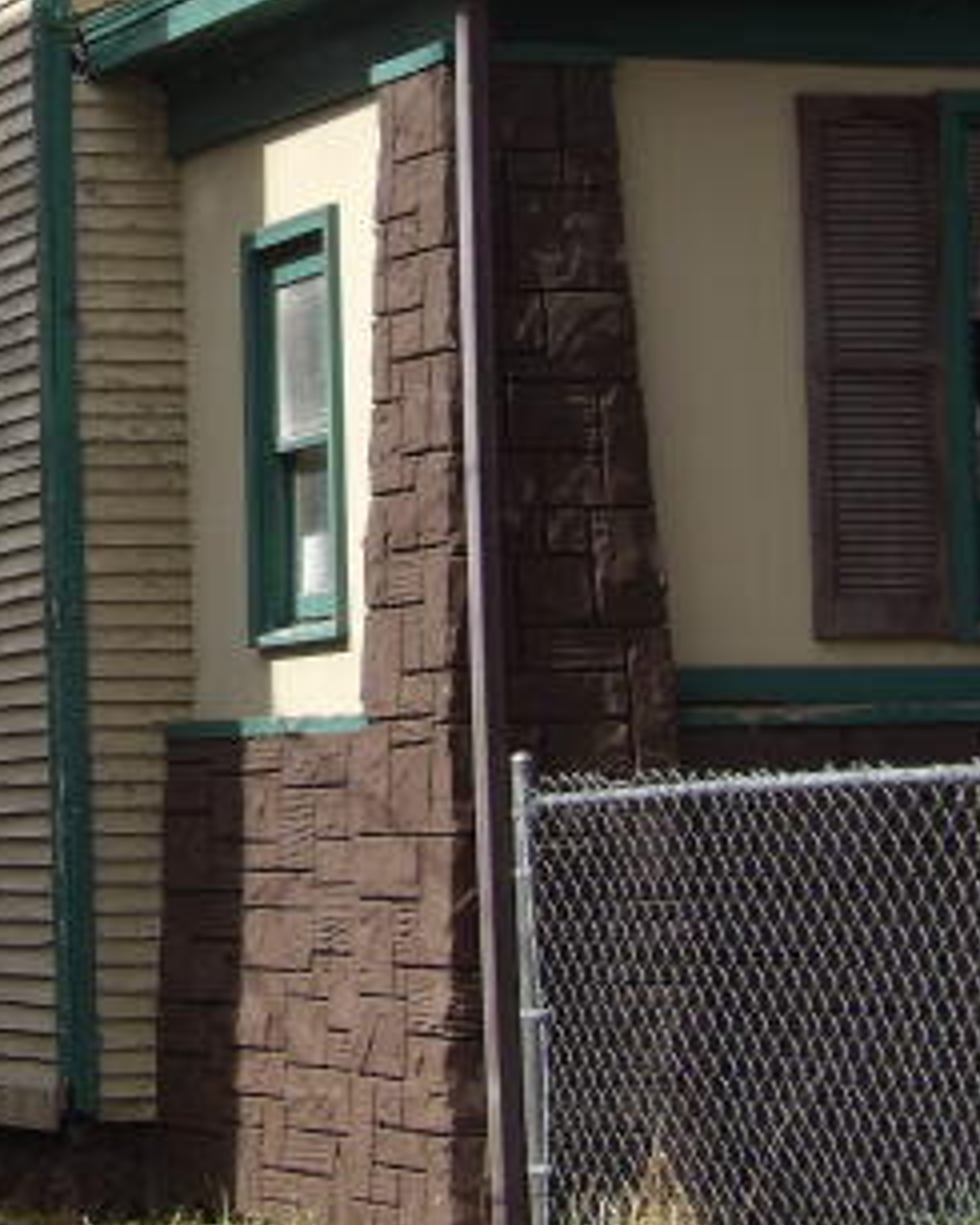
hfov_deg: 10.4
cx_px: -24
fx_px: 5327
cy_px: 308
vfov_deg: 13.1
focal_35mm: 147
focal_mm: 13
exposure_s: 1/655
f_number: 4.1
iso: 100
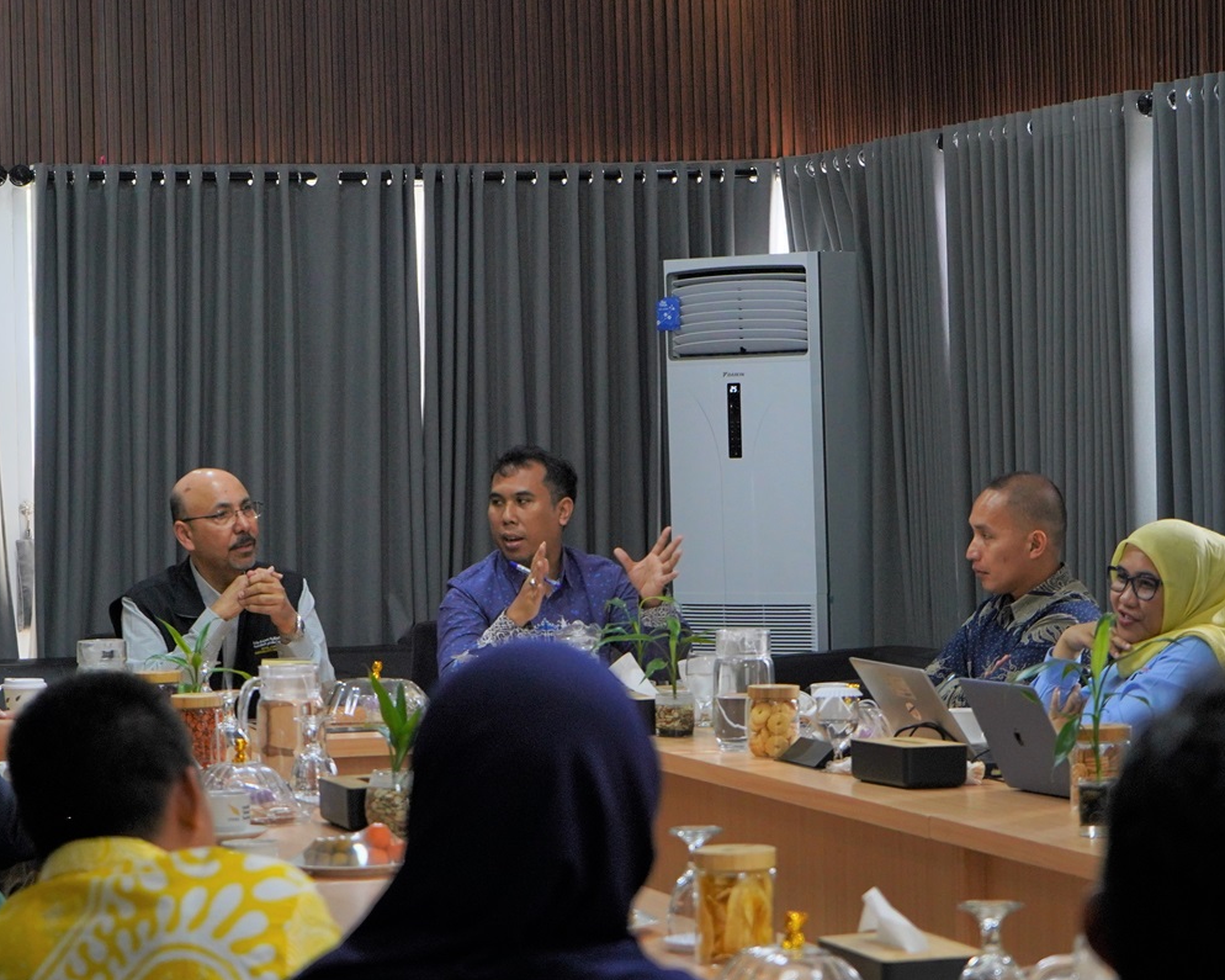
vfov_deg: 13.0
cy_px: 491
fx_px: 4314
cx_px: 596
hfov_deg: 16.2
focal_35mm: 119
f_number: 5.6
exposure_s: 1/100
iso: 800
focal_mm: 70
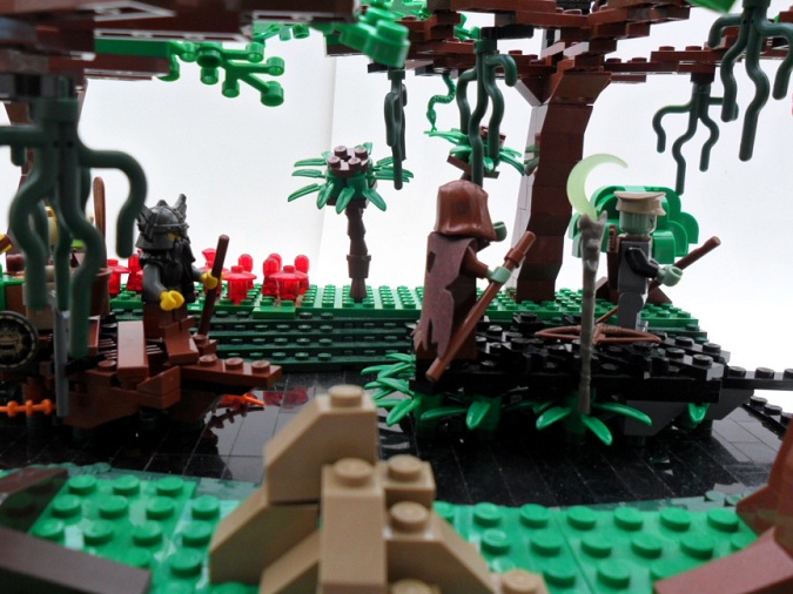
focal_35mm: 32
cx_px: 334
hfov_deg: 56.6
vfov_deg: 44.1
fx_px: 733
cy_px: 290
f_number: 3.5
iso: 100
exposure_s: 1/180
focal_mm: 4.9
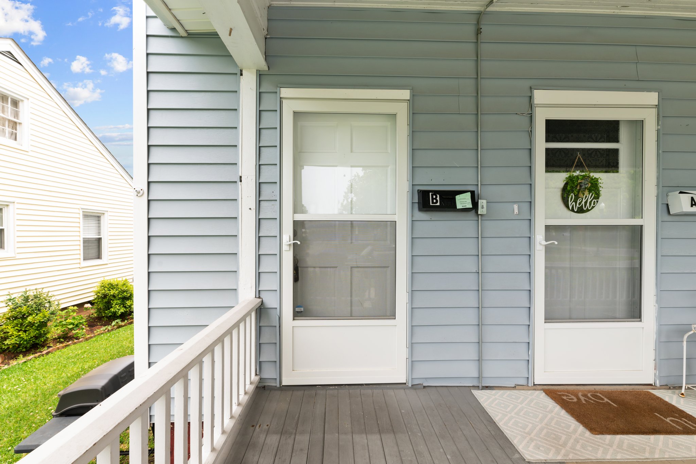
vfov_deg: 73.7
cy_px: 232
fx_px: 309
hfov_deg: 96.7
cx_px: 348
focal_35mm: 16
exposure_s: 1/125
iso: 400
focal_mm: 16
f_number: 9
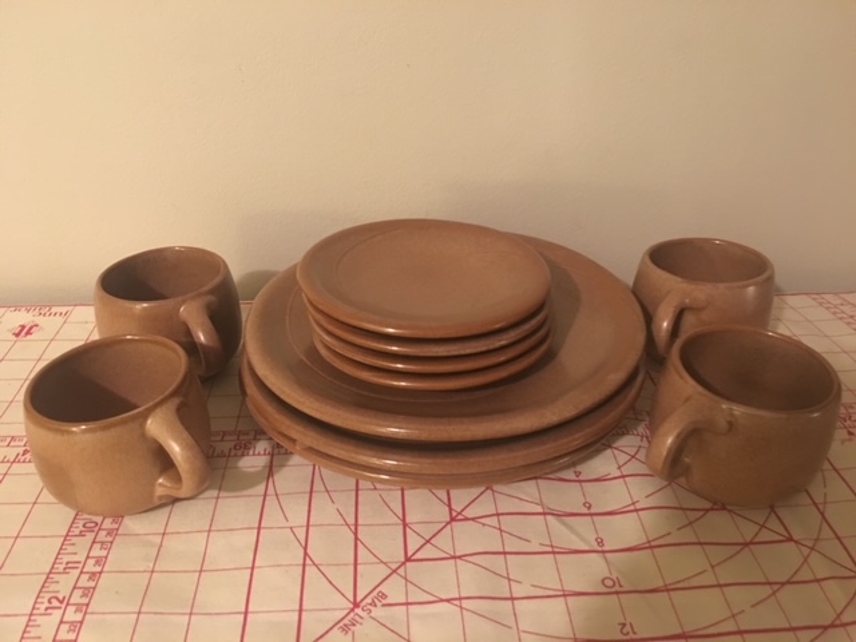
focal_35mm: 29
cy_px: 321
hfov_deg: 61.7
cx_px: 428
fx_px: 717
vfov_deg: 48.2
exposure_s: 1/4
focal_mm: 4.15
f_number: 2.2
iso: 100
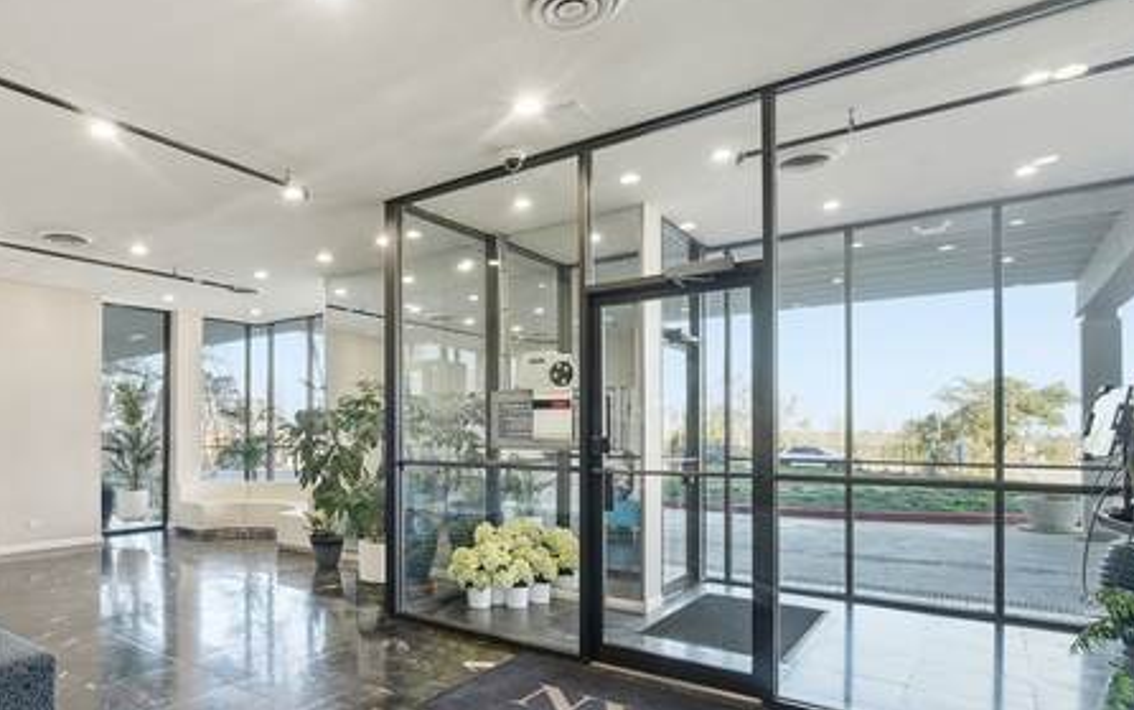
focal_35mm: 19
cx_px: 397
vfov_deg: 61.4
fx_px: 587
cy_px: 443
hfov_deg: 85.5
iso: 250
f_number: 6.3
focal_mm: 9
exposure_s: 1/60
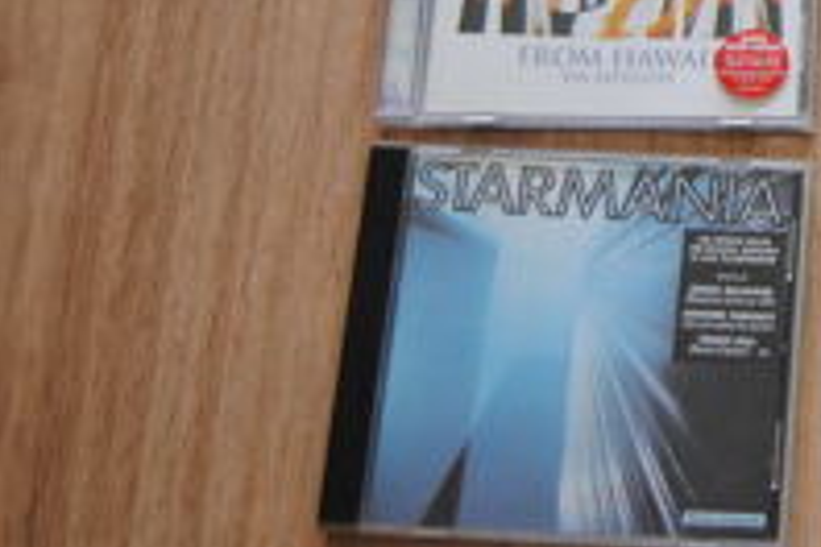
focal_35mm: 102
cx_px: 991
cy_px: 52
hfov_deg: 18.9
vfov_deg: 13.3
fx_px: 2326
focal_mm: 28
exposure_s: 1/40
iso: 200
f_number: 4
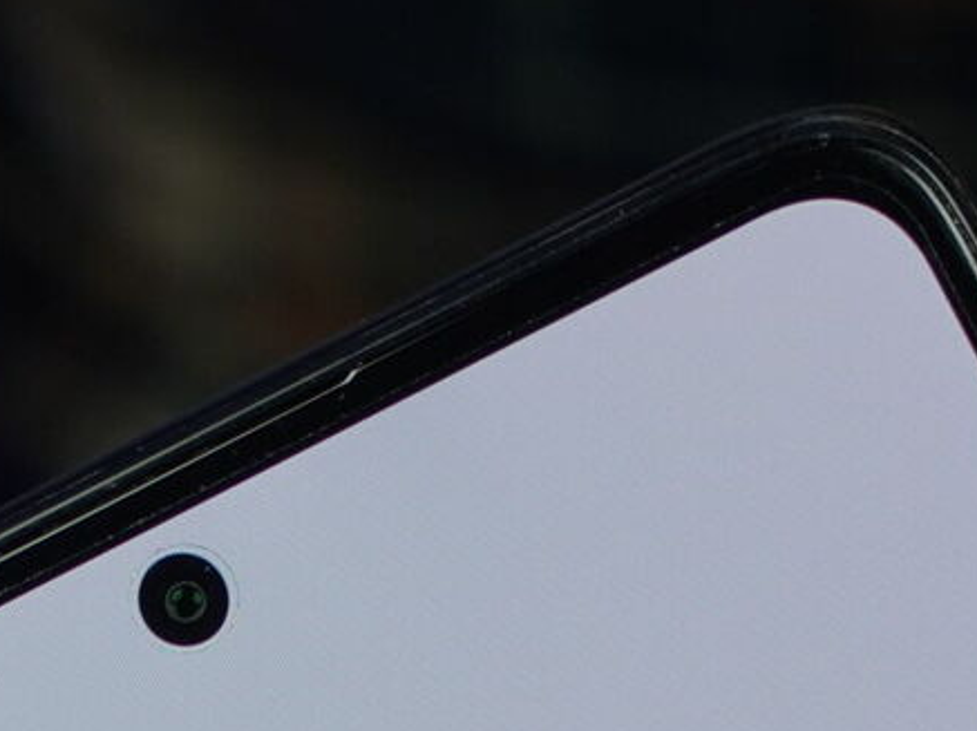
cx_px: 219
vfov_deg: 4.9
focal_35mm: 296
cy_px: 1350
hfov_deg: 6.7
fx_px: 8347
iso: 640
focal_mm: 70
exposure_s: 1/160
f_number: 6.3
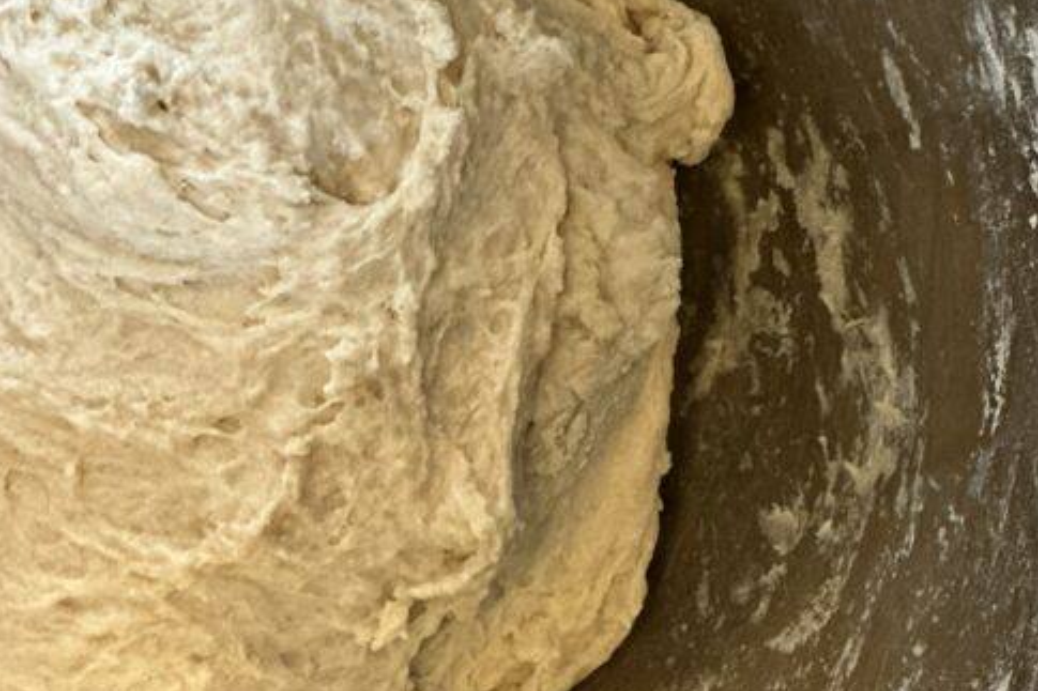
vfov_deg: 8.1
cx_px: 257
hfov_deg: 12.1
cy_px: 120
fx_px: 4871
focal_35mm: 169
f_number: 2.8
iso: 250
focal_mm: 9
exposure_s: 1/40
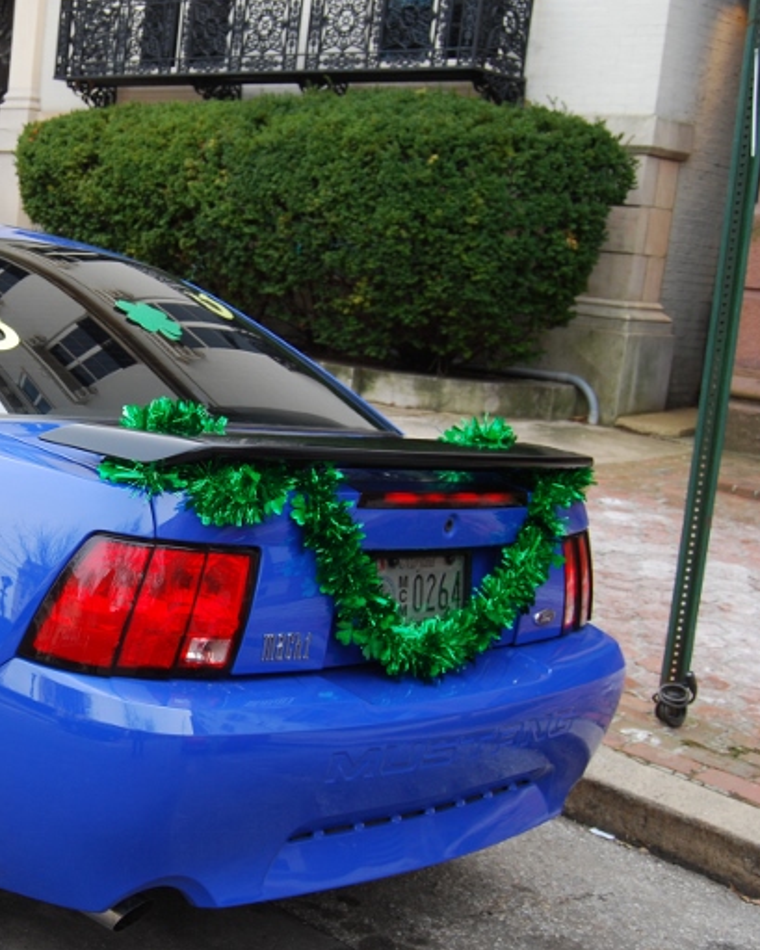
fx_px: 1426
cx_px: 45
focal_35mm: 51
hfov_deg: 28.4
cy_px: 476
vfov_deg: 36.8
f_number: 6.3
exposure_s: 1/160
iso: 200
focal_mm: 23
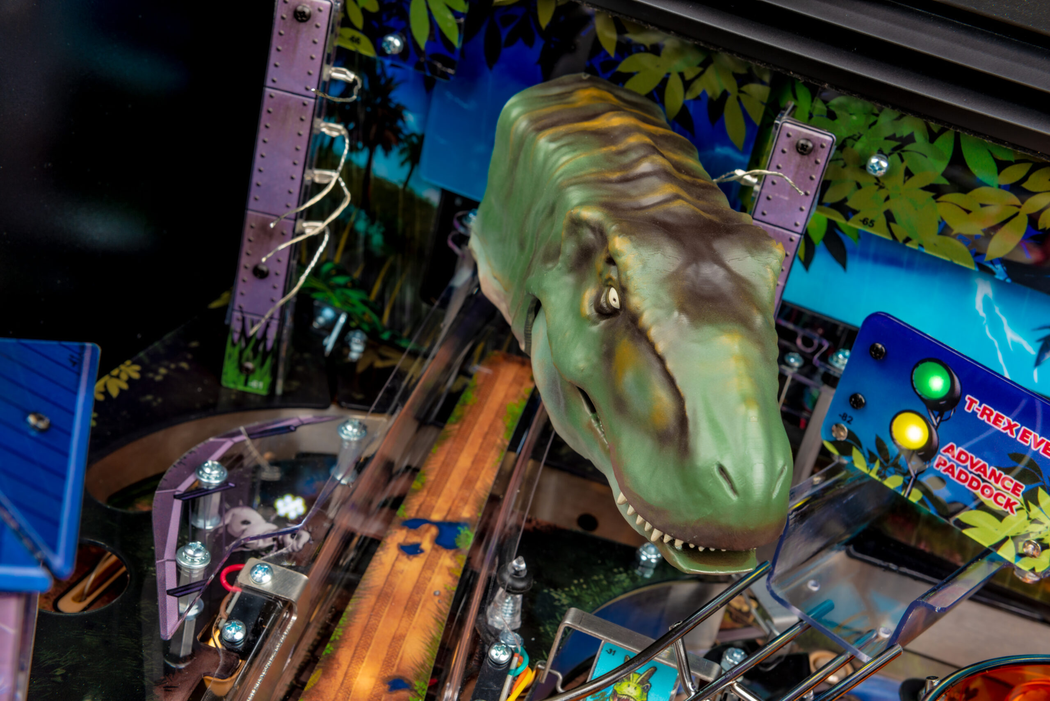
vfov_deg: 24.6
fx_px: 1605
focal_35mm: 55
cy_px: 350
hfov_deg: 36.2
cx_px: 525
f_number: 10
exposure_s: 1/100
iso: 100
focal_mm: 55
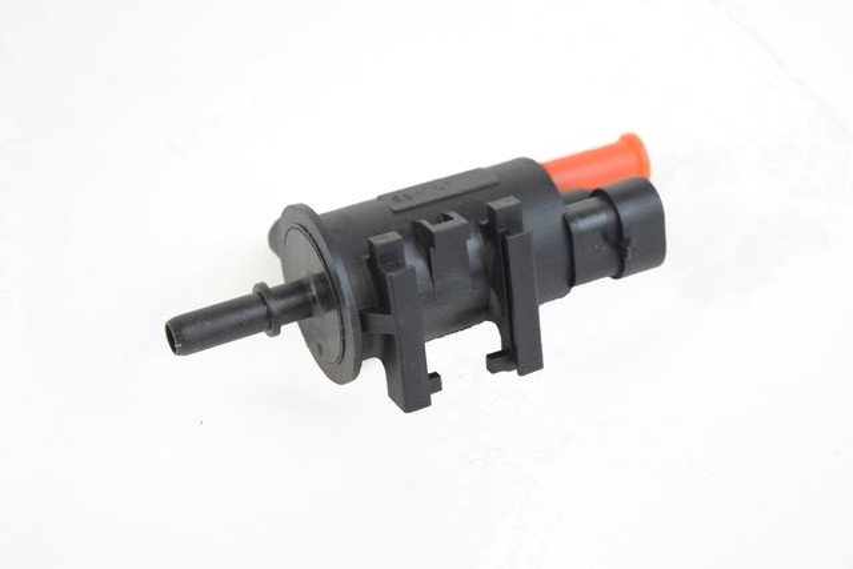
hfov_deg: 24.6
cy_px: 284
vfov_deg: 16.6
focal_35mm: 82
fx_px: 1955
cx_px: 426
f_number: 5.6
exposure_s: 1/60
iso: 5000
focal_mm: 55
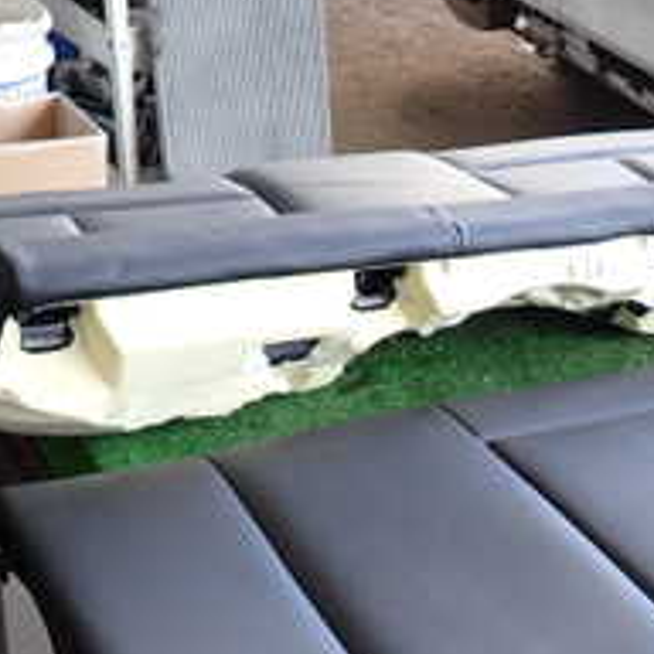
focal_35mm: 69
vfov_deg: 24.4
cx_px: 552
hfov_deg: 24.5
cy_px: 576
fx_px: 1475
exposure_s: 1/80
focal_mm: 4.5
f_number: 2
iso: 100
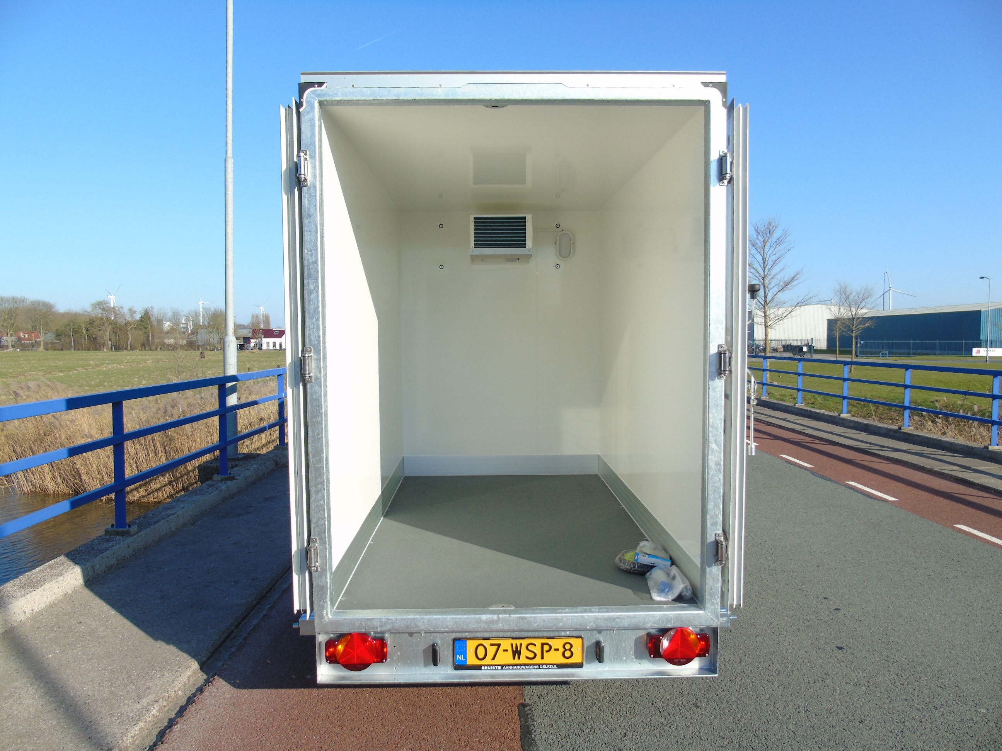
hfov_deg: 69.4
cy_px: 376
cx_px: 501
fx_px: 724
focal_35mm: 25
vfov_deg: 54.9
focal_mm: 4.4
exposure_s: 1/640
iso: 80
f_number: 3.4
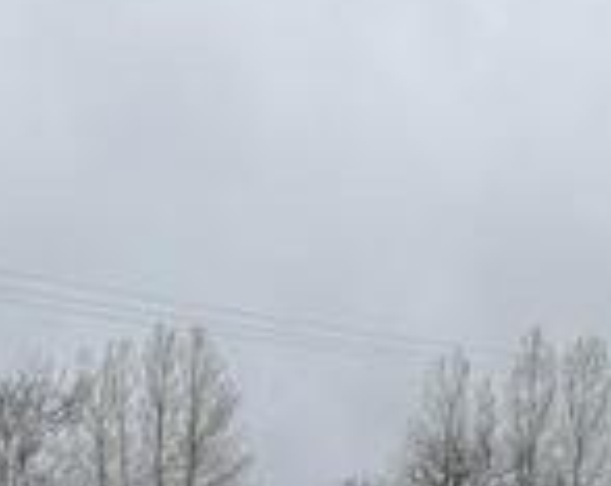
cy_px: 1167
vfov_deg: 9.0
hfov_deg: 11.5
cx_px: 1106
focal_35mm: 155
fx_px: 2797
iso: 50
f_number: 1.6
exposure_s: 1/1799
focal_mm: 5.96
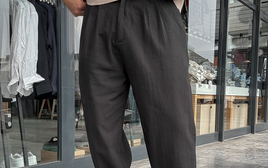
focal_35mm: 43
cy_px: 122
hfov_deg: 46.2
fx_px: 314
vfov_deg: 29.5
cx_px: 132
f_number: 1.9
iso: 20
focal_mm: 2.69
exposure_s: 1/125
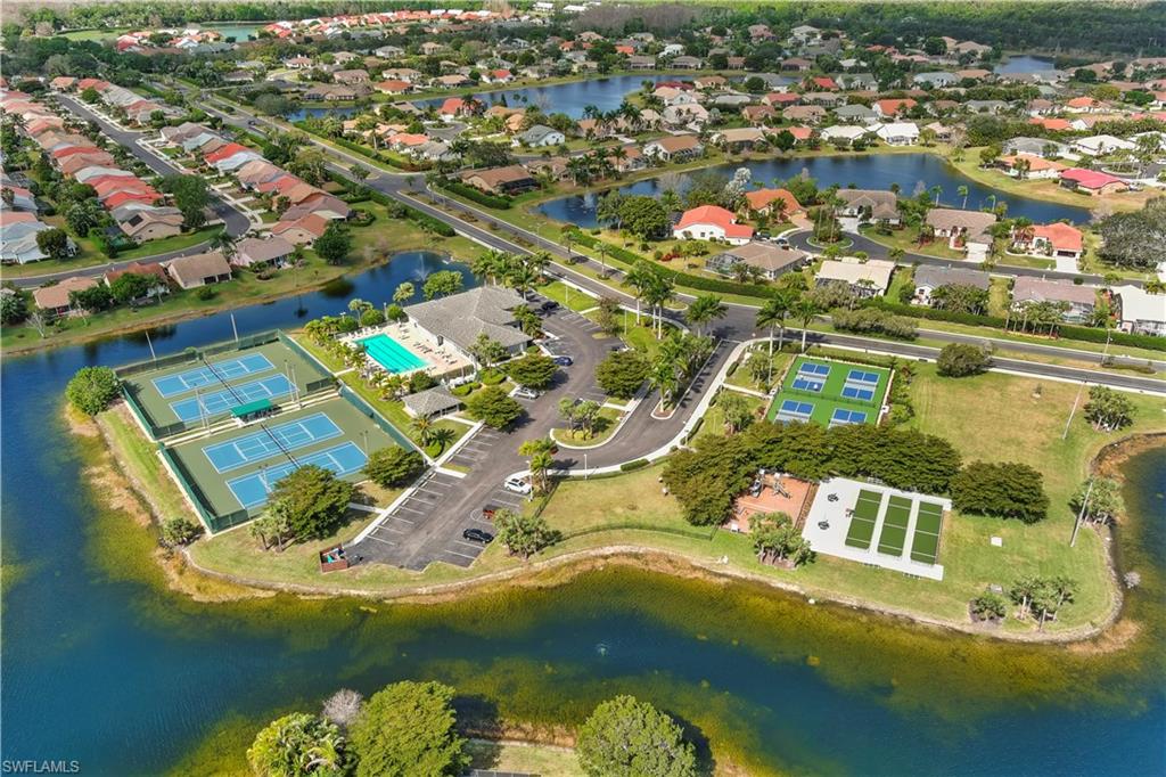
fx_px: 939
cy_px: 388
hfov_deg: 63.7
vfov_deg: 44.9
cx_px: 583
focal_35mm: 29
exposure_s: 1/170
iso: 100
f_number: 6.3
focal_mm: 10.57
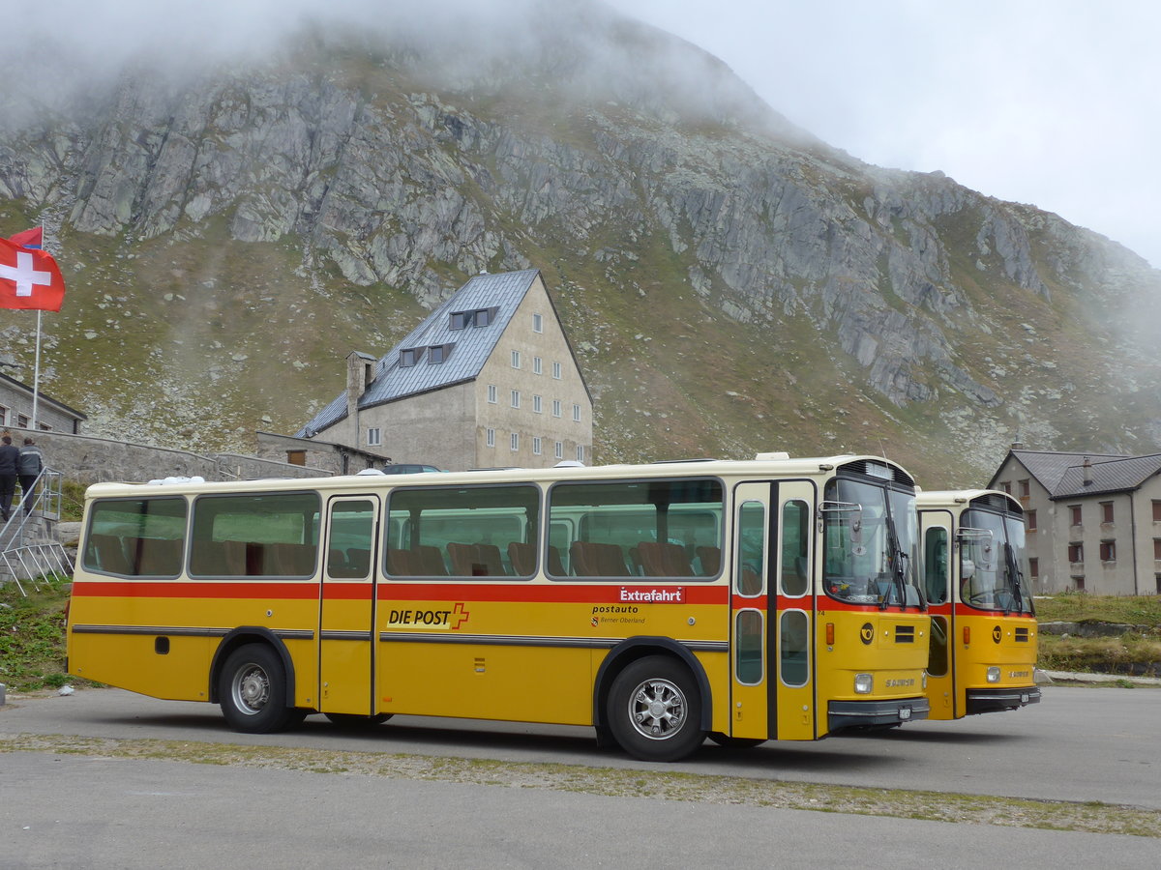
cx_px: 580
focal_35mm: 46
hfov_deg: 41.2
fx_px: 1543
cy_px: 435
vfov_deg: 31.5
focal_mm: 9.5
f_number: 3
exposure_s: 1/800
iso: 80
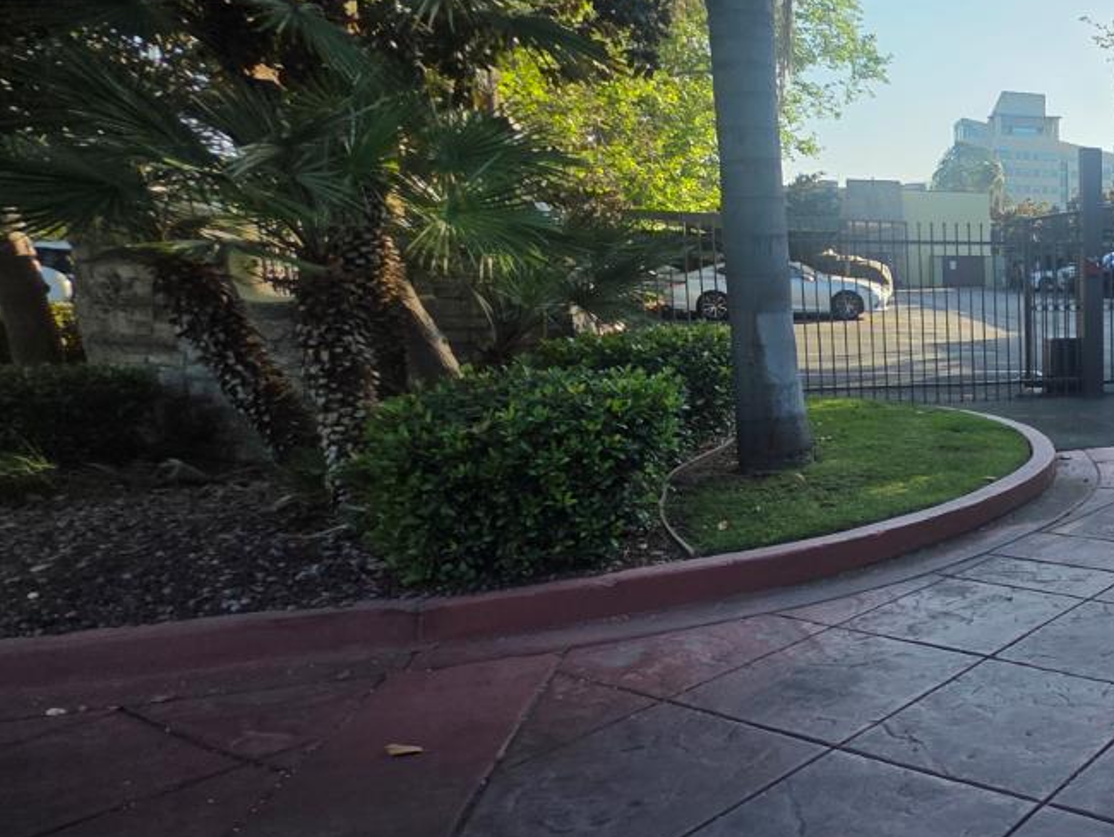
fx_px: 966
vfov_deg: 46.8
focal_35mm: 30
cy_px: 425
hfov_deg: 45.0
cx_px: 1231
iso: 40
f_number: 1.9
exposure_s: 1/694
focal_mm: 2.2
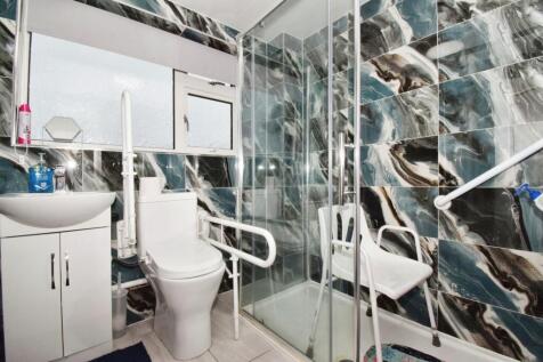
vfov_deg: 77.3
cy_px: 181
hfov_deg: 100.4
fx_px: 226
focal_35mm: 15
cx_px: 272
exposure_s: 1/60
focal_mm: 10
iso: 1000
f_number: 20
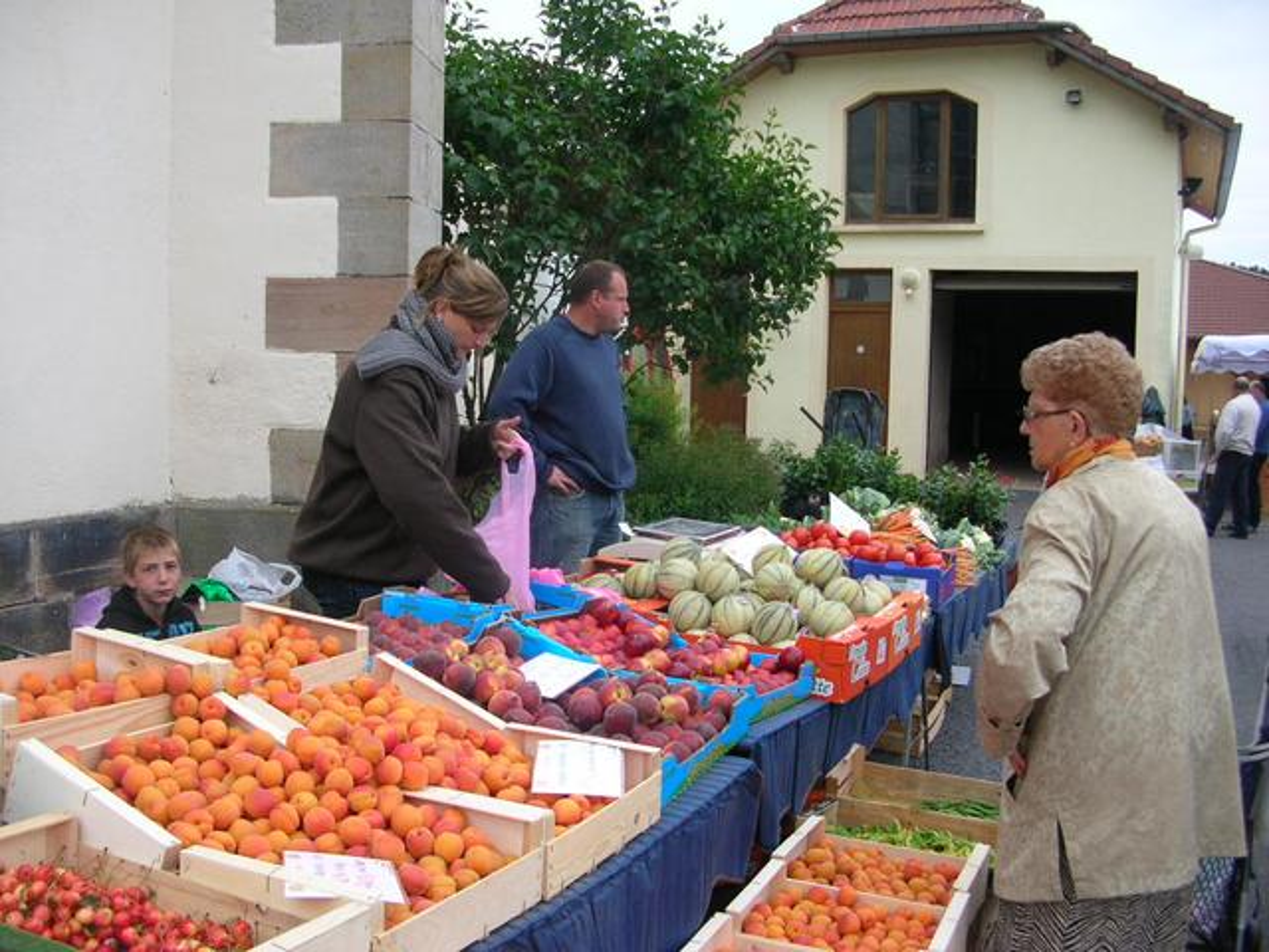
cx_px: 634
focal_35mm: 35
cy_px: 476
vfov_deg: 40.7
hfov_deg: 52.6
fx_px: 1283
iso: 50
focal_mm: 5.8
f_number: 2.8
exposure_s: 1/136
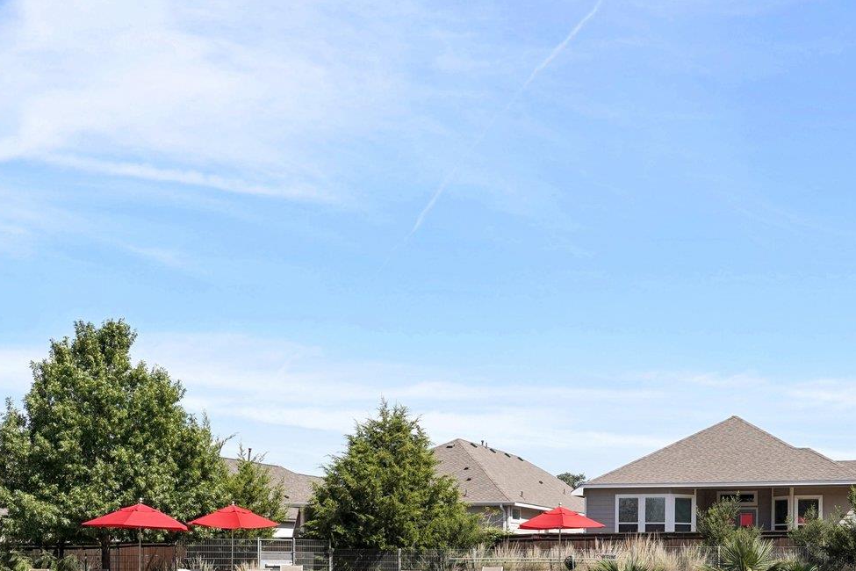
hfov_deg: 46.0
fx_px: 999
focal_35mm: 42
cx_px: 537
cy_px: 556
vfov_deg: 30.0
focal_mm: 20
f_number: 8
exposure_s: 1/1000
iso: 400
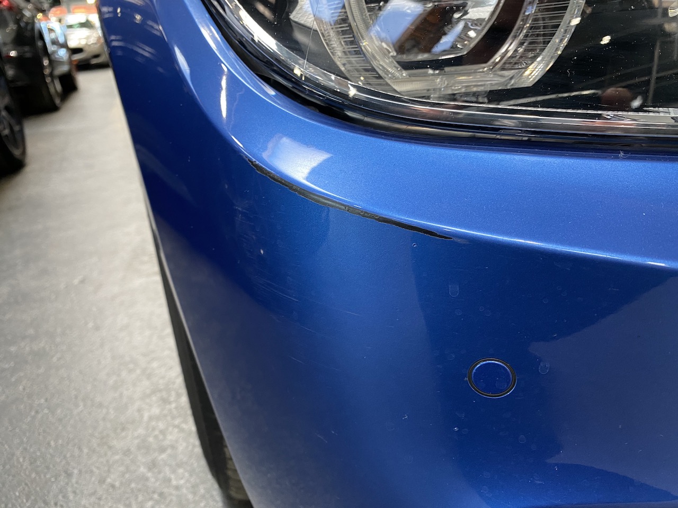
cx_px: 339
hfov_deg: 67.3
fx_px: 509
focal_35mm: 26
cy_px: 254
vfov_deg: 53.1
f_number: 1.8
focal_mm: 4.25
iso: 160
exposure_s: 1/50
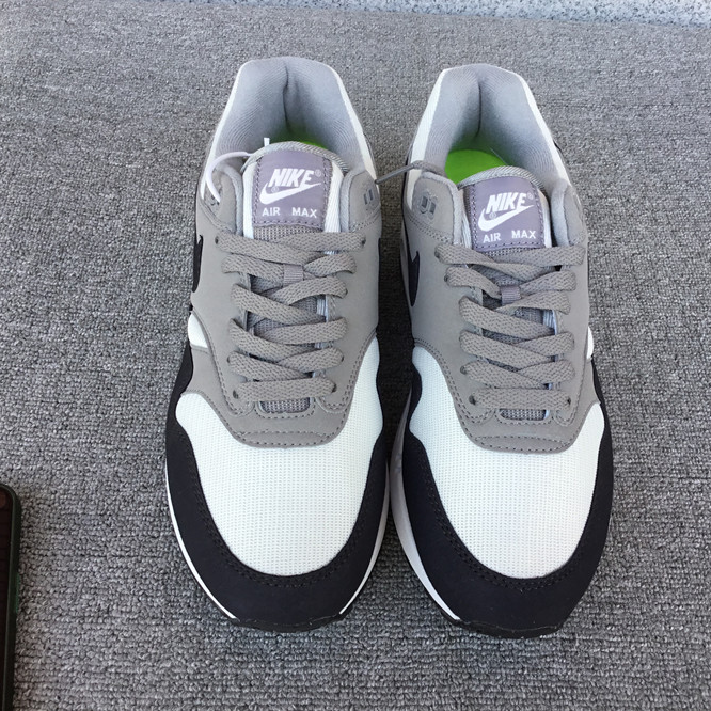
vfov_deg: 44.9
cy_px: 352
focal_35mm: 37
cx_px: 385
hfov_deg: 44.9
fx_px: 860
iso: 25
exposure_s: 1/125
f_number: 2.4
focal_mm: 3.3
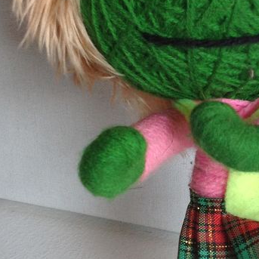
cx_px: 231
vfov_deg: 19.2
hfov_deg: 19.0
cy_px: 76
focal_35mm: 90
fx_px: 762
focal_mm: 4.28
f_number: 2.4
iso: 64
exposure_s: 1/40
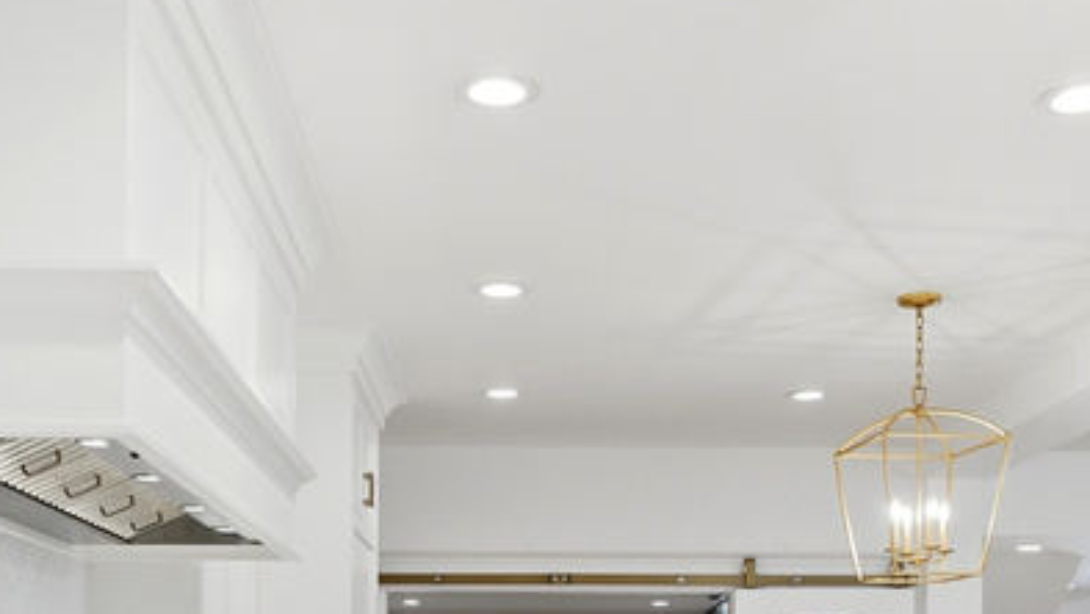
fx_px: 1480
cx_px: 539
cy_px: 730
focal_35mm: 51
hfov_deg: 40.4
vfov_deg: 21.8
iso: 320
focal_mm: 18.8
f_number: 5
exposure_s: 1/1000
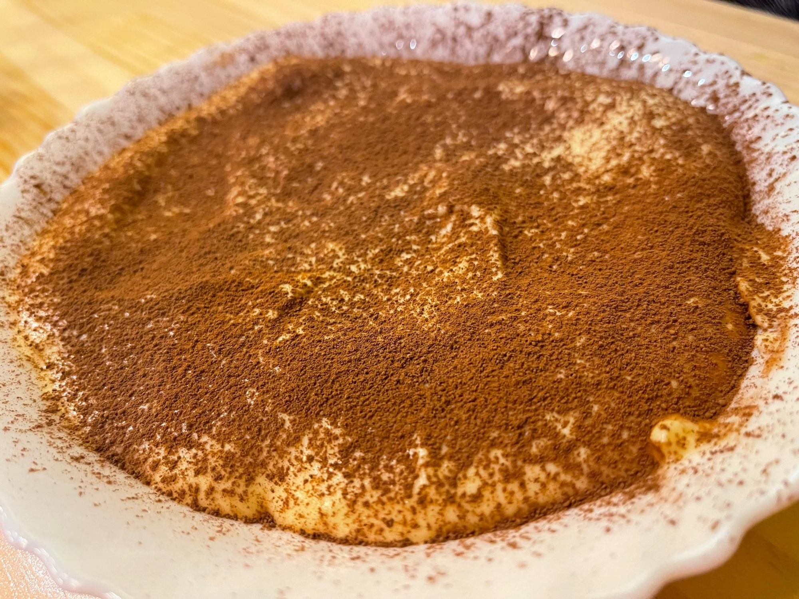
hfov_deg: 67.3
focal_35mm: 26
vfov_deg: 53.1
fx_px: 600
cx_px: 400
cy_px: 300
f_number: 1.6
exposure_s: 1/59
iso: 500
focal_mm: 5.1
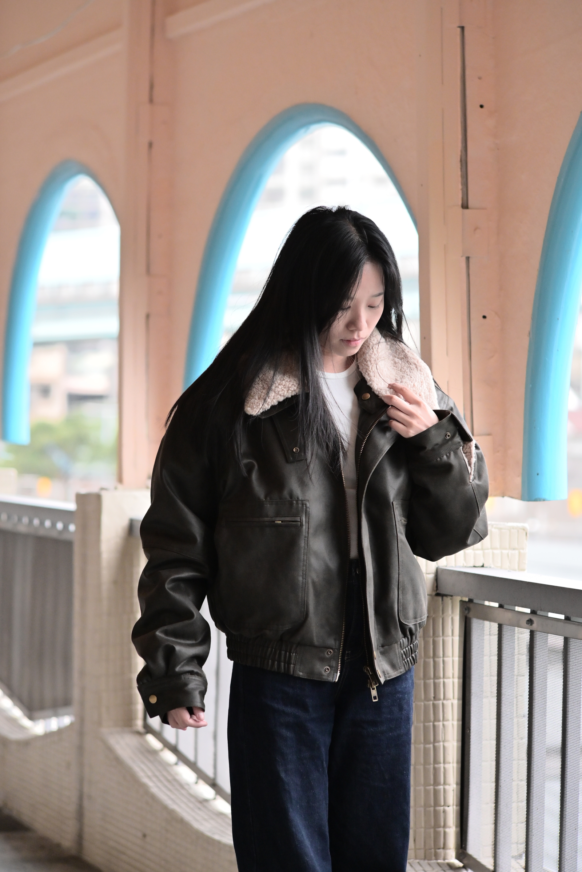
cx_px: 291
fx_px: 2546
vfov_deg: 19.5
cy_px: 436
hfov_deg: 13.0
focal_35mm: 105
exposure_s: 1/250
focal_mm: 105
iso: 3200
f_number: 2.5
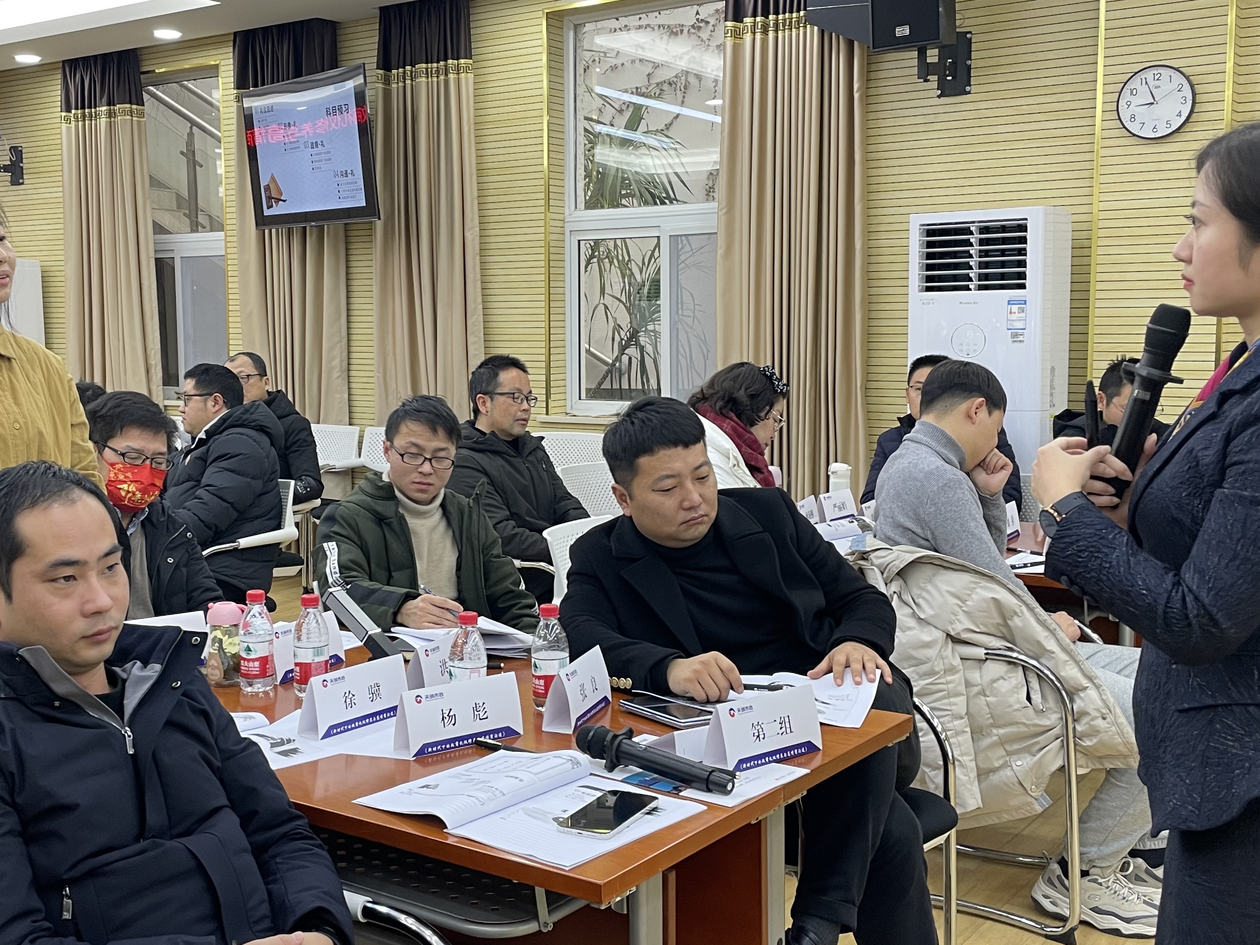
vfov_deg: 35.1
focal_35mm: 41
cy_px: 451
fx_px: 1492
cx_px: 481
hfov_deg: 45.4
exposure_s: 1/50
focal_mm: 4.2
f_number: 1.6
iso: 64
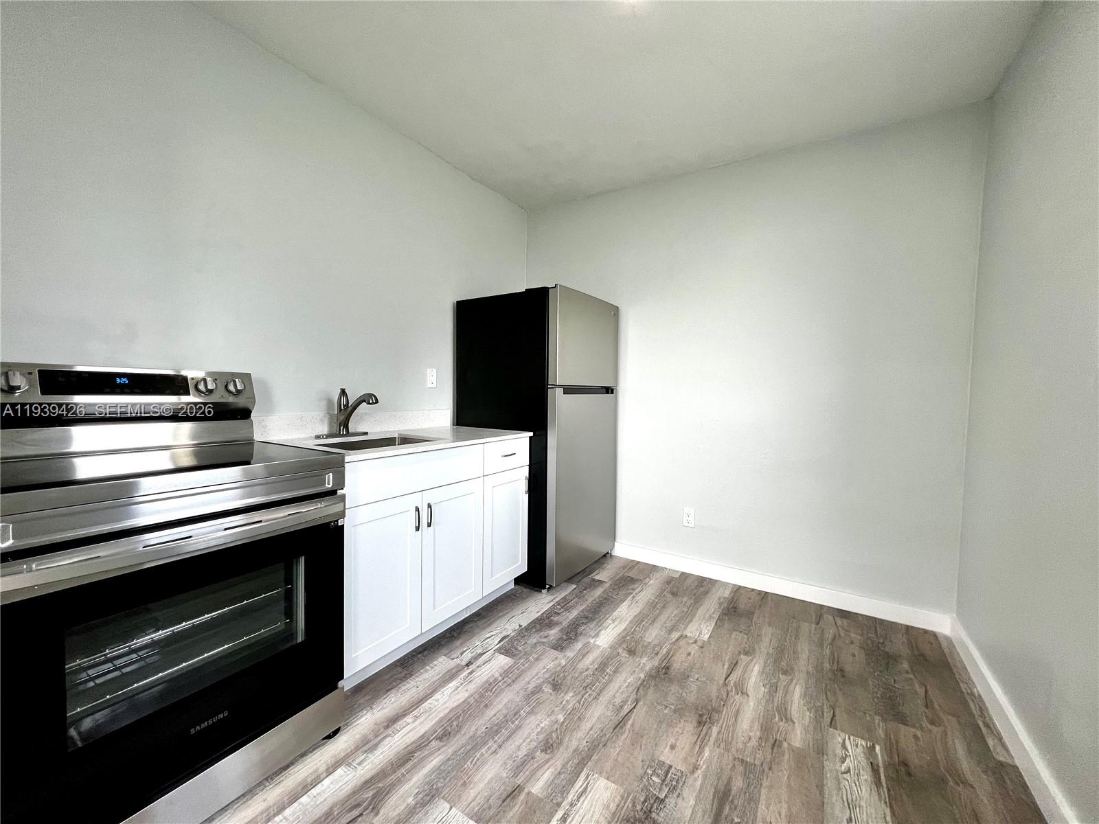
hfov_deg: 106.2
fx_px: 413
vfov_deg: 89.9
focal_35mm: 13
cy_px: 412
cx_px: 550
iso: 100
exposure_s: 1/120
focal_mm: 1.57
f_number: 1.8
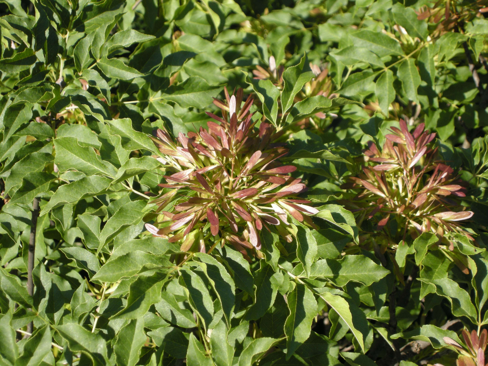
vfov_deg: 12.0
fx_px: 1734
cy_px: 183
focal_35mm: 123
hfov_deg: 16.0
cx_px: 244
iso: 64
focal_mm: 26.3
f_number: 5.3
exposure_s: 1/159
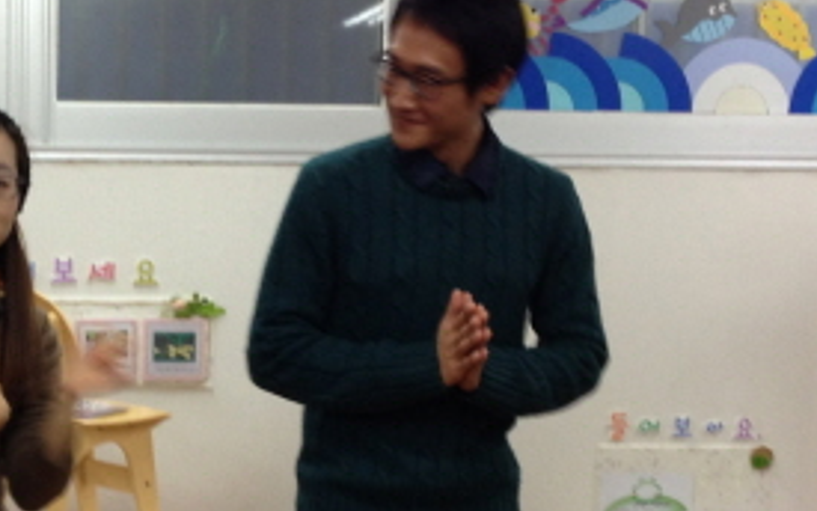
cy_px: 349
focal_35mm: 89
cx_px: 149
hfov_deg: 22.9
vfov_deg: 14.7
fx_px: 1982
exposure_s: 1/20
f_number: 2.4
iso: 64
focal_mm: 4.13
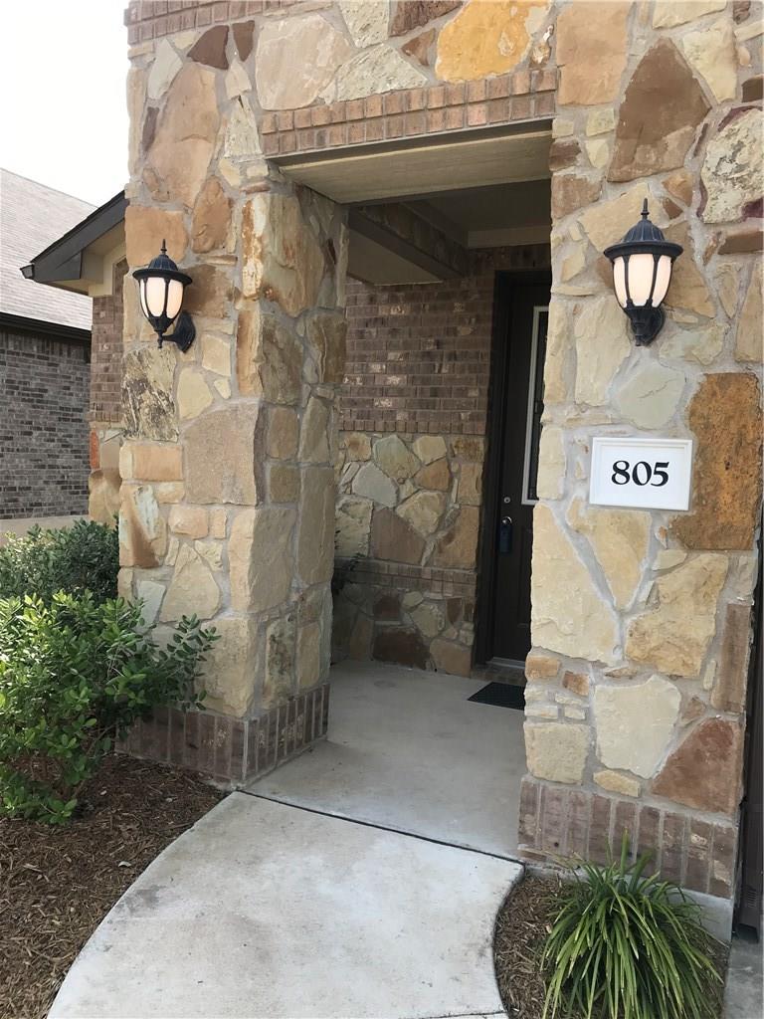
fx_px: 824
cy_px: 510
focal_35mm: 28
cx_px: 382
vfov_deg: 63.4
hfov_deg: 49.7
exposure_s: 1/679
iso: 20
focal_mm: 3.99
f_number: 1.8
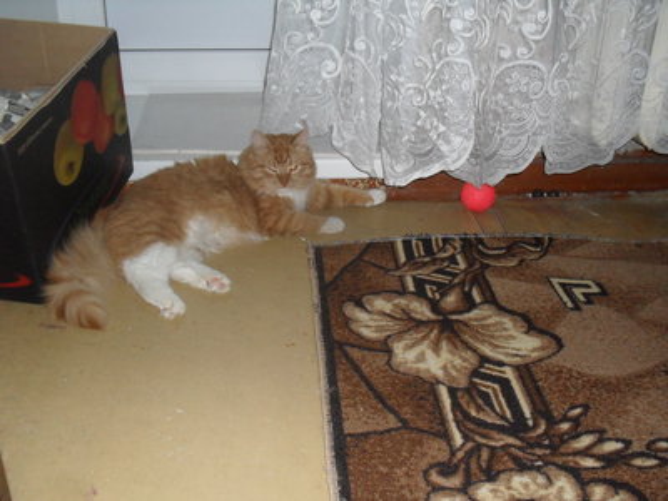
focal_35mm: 38
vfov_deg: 37.7
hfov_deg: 49.0
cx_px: 334
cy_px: 250
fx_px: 733
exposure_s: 1/45
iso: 200
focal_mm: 6.3
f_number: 2.8
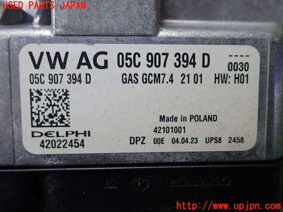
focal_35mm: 30
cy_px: 106
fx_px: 245
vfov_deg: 46.8
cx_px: 142
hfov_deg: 60.0
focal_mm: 5.5
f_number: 2.3
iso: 250
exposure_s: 1/125
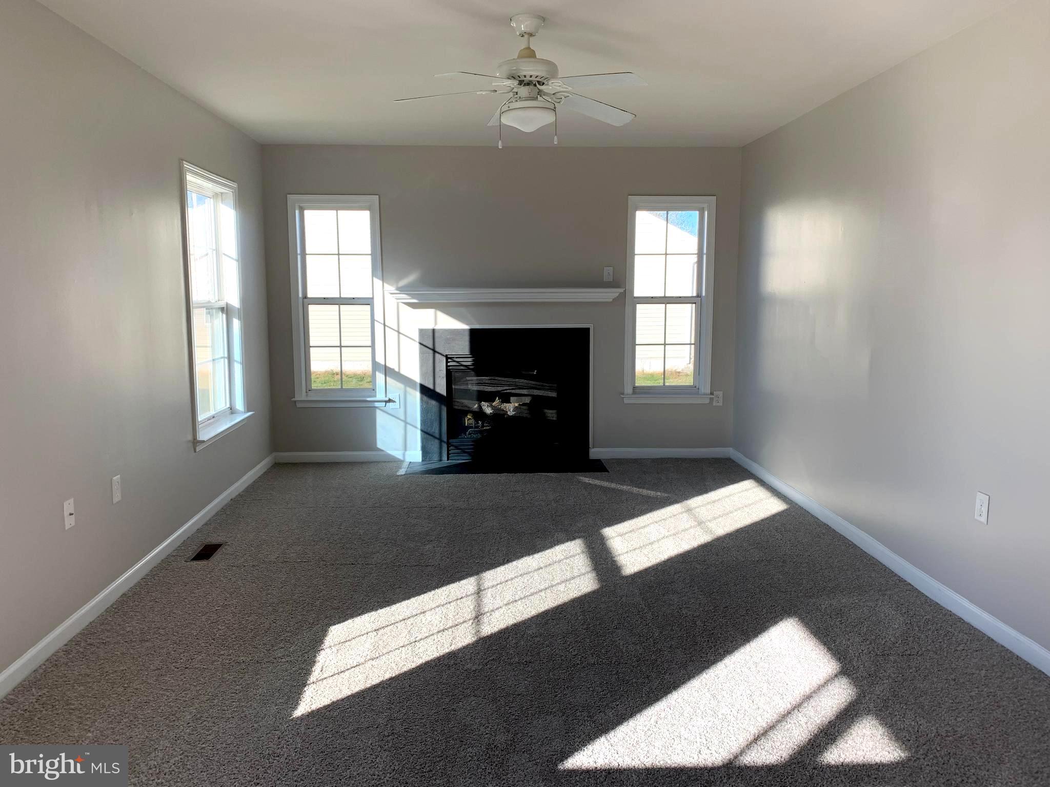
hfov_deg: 67.3
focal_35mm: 26
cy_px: 394
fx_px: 789
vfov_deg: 53.1
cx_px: 525
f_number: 1.8
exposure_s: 1/399
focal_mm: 4.25
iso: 25
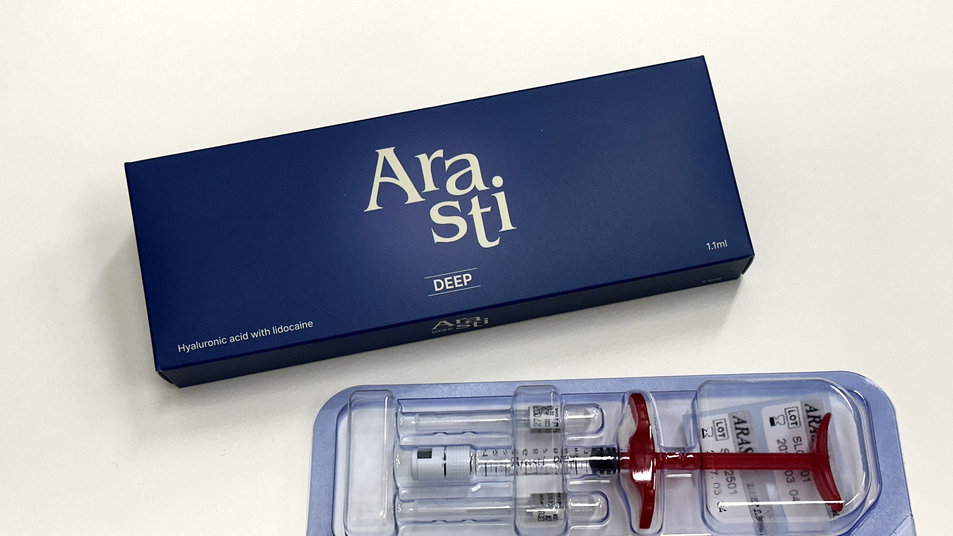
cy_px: 299
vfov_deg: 22.6
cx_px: 482
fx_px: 1339
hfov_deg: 39.2
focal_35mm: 53
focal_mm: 6.86
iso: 64
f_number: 1.78
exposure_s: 1/170
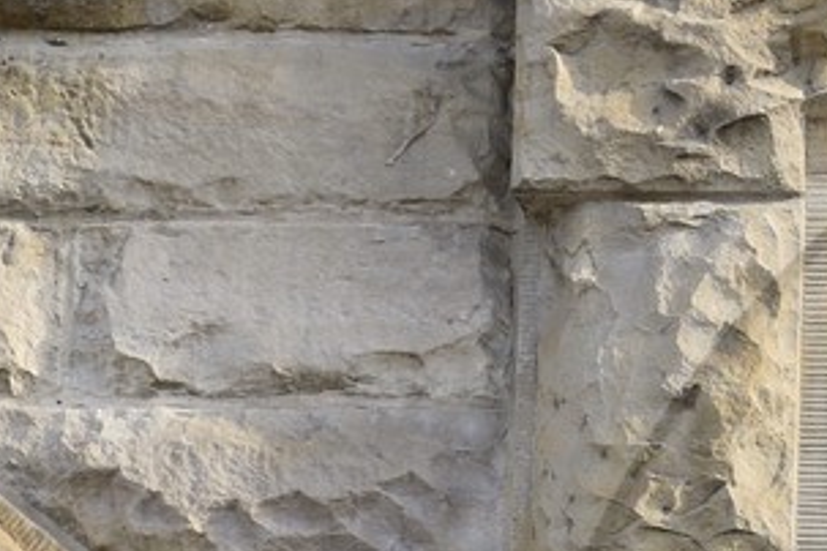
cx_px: 1498
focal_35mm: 369
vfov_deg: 3.7
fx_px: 8476
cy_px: 977
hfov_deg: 5.5
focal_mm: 70
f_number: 7.1
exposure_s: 1/200
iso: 200
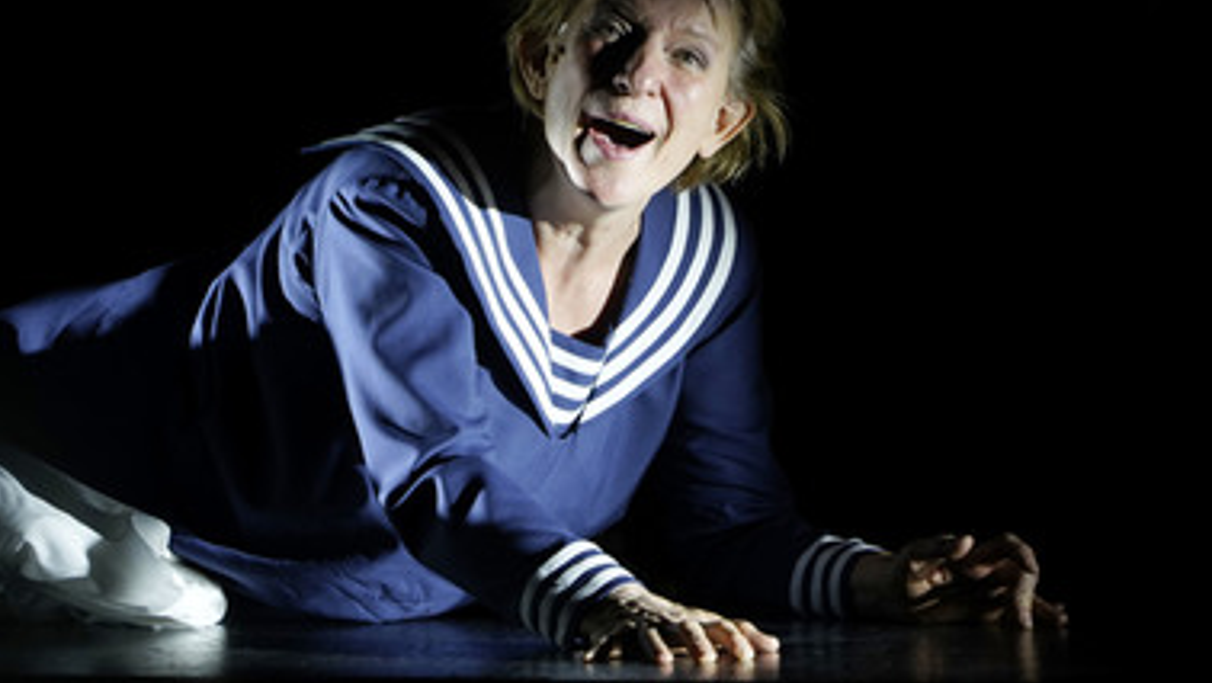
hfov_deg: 2.9
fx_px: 24081
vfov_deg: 1.6
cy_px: 292
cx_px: 640
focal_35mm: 749
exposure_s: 1/320
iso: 1600
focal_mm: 600
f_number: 8
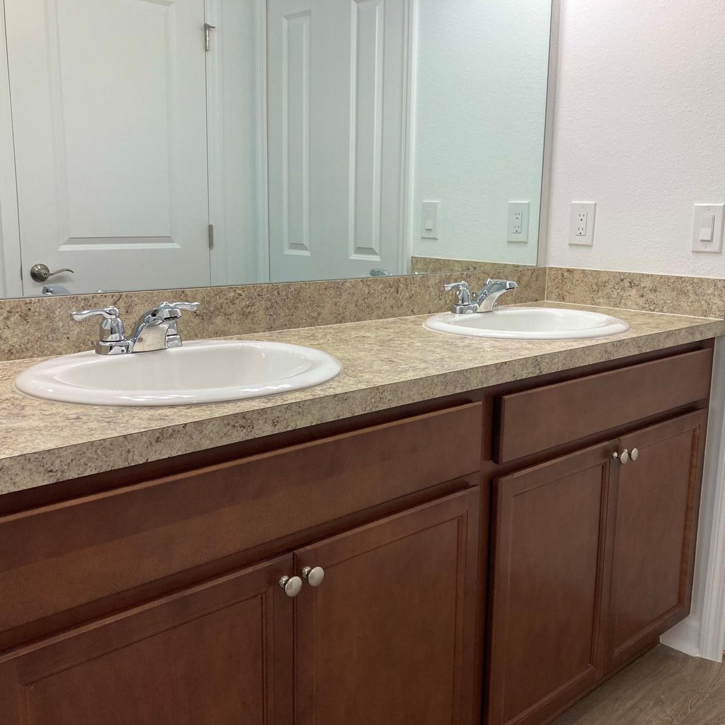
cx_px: 386
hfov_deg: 48.4
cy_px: 368
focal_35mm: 34
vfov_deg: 48.4
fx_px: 806
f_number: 1.8
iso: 50
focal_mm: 3.99
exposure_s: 1/120
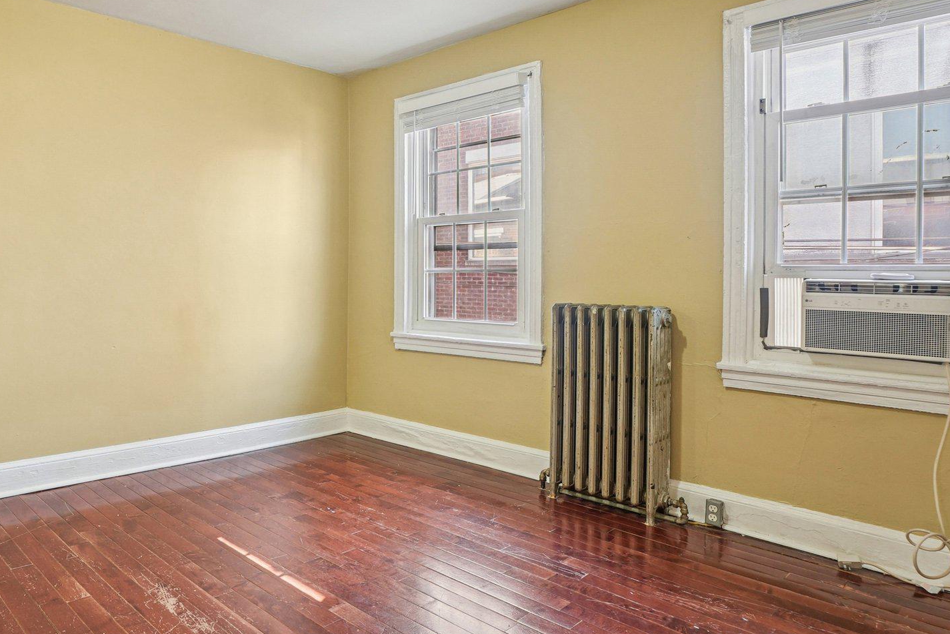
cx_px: 269
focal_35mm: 23
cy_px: 275
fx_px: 607
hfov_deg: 72.2
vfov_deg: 54.9
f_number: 8
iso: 100
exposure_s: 1/2
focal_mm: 16
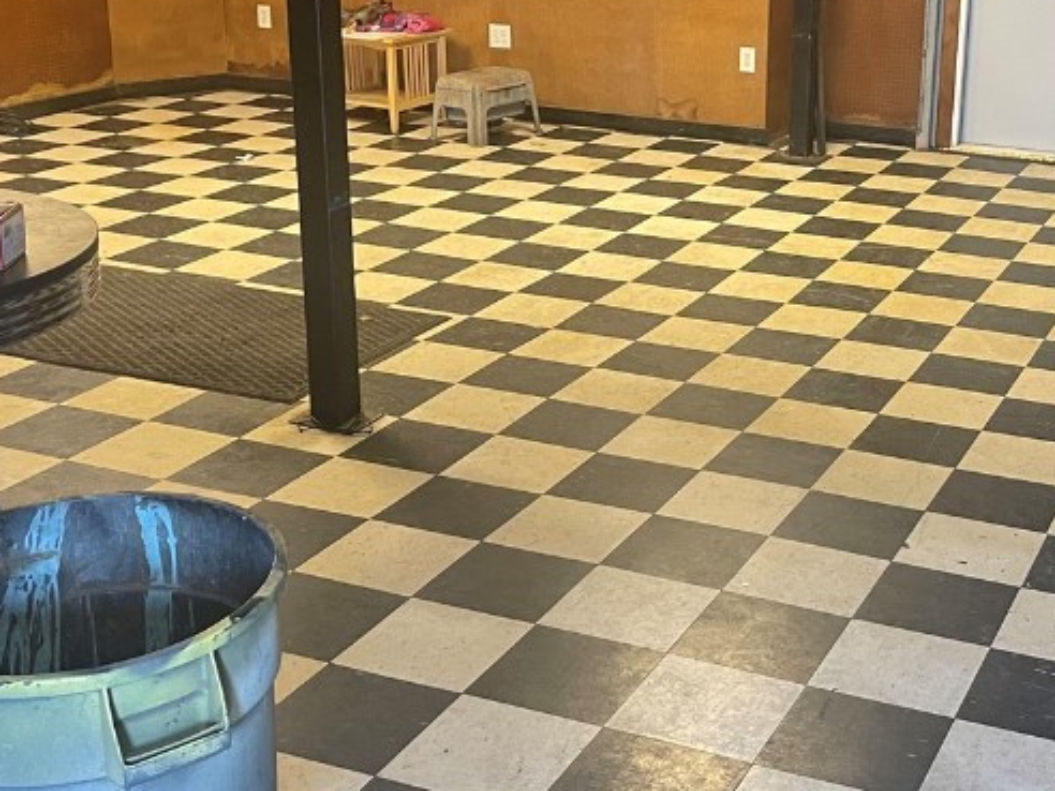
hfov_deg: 36.3
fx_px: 1585
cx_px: 740
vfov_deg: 27.9
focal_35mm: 52
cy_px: 279
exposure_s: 1/60
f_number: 1.6
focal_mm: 5.1
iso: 400
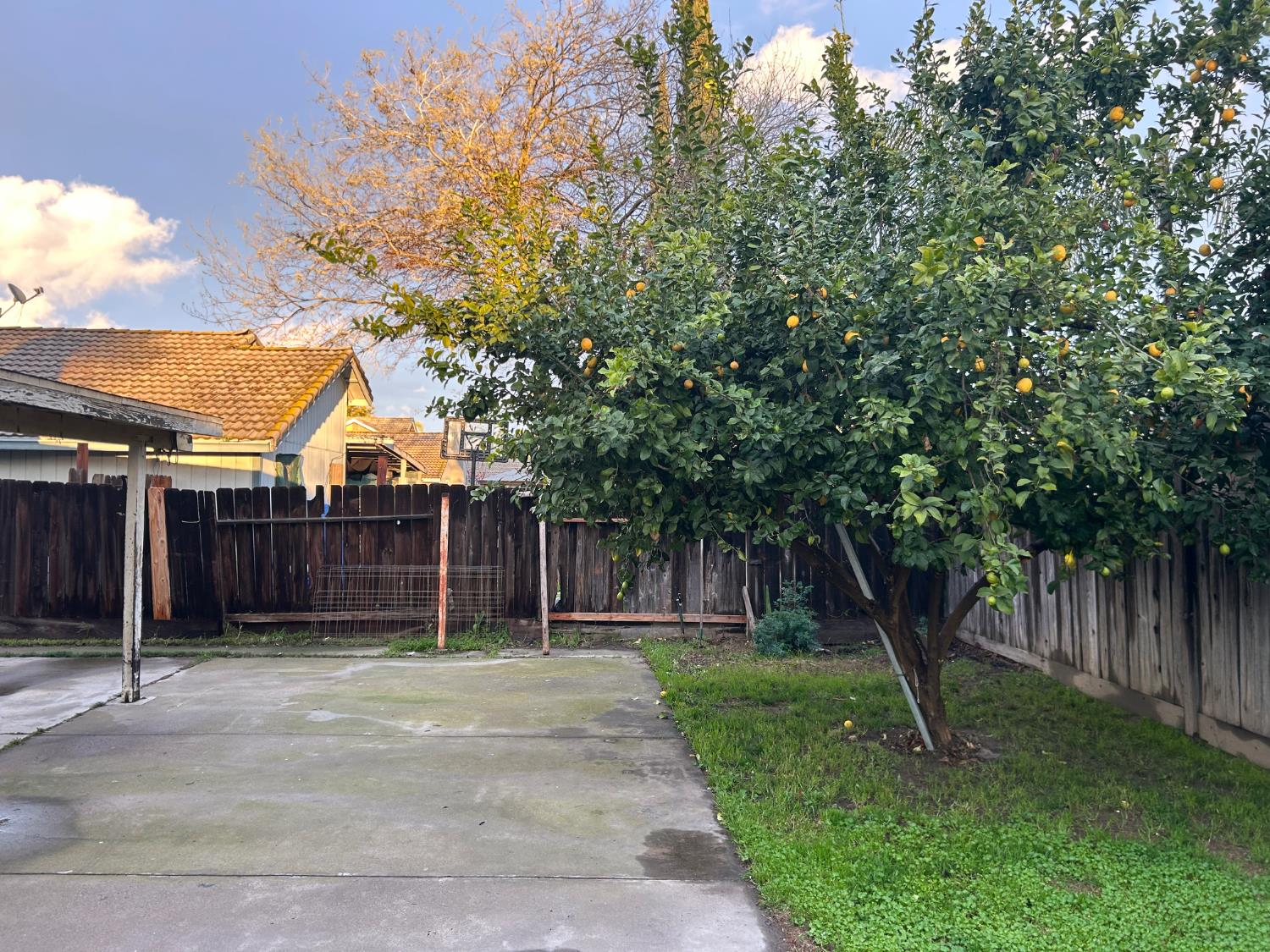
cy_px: 476
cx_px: 635
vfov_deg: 53.1
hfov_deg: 67.3
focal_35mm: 26
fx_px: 954
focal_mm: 5.7
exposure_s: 1/121
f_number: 1.5
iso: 64
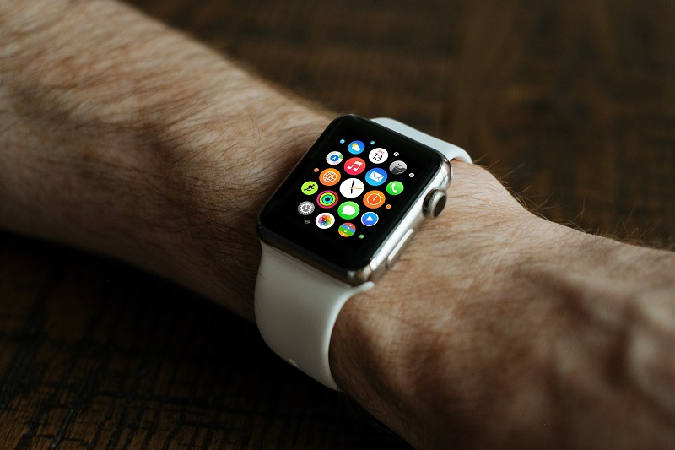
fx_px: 993
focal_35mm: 53
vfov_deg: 25.5
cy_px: 225
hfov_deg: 37.5
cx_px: 338
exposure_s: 1/60
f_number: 2.8
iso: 400
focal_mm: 35
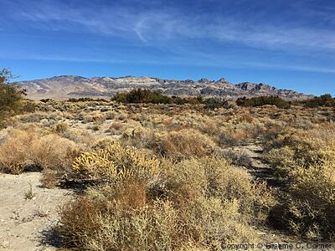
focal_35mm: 29
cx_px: 168
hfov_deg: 61.7
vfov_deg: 48.2
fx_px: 281
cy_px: 126
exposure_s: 1/3049
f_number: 2.2
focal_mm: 4.15
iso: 32
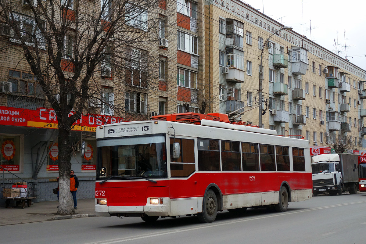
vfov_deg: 25.5
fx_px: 539
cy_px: 122
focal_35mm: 53
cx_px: 183
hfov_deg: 37.5
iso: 250
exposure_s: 1/500
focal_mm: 19.53
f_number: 3.5
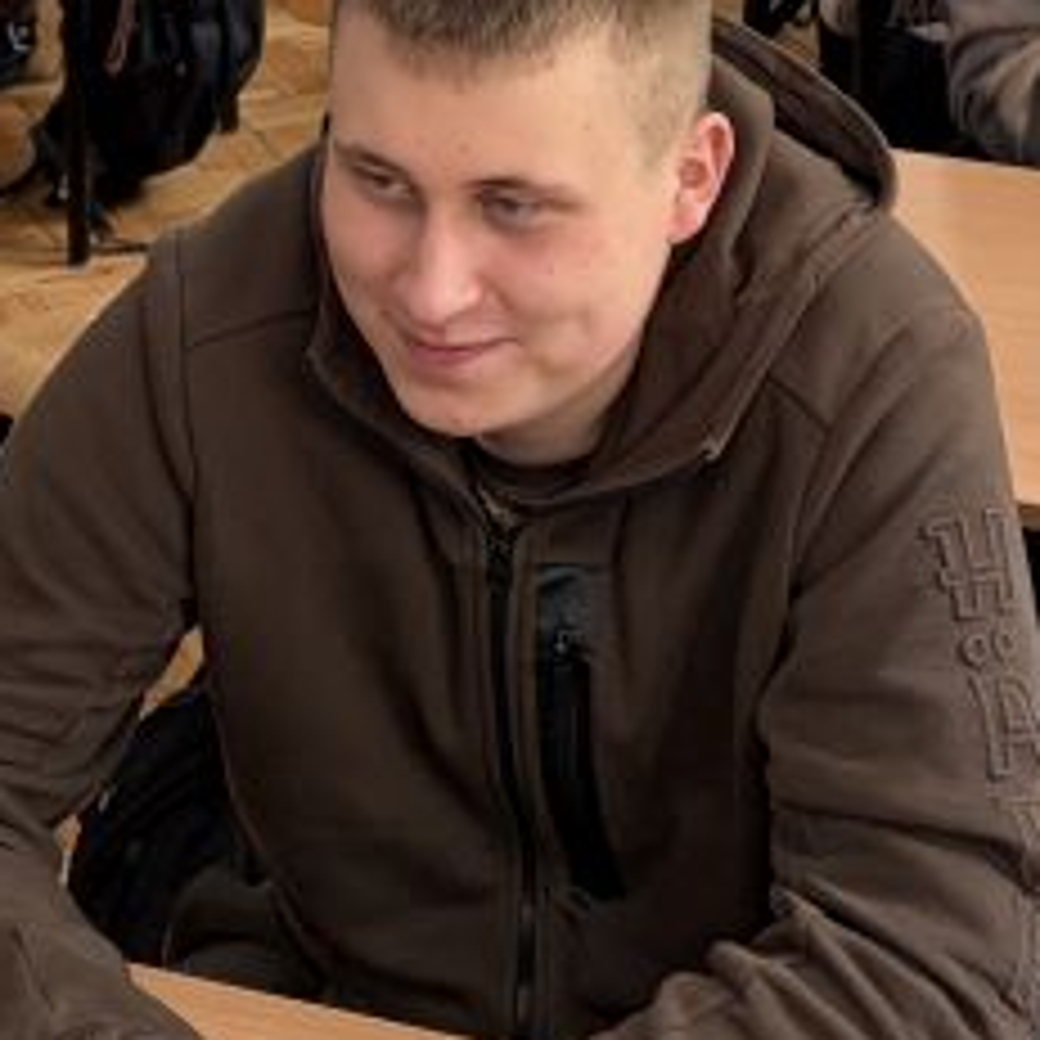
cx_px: 579
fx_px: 3603
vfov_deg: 15.2
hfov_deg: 16.4
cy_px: -518
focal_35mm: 106
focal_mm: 5.96
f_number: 1.6
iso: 160
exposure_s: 1/60
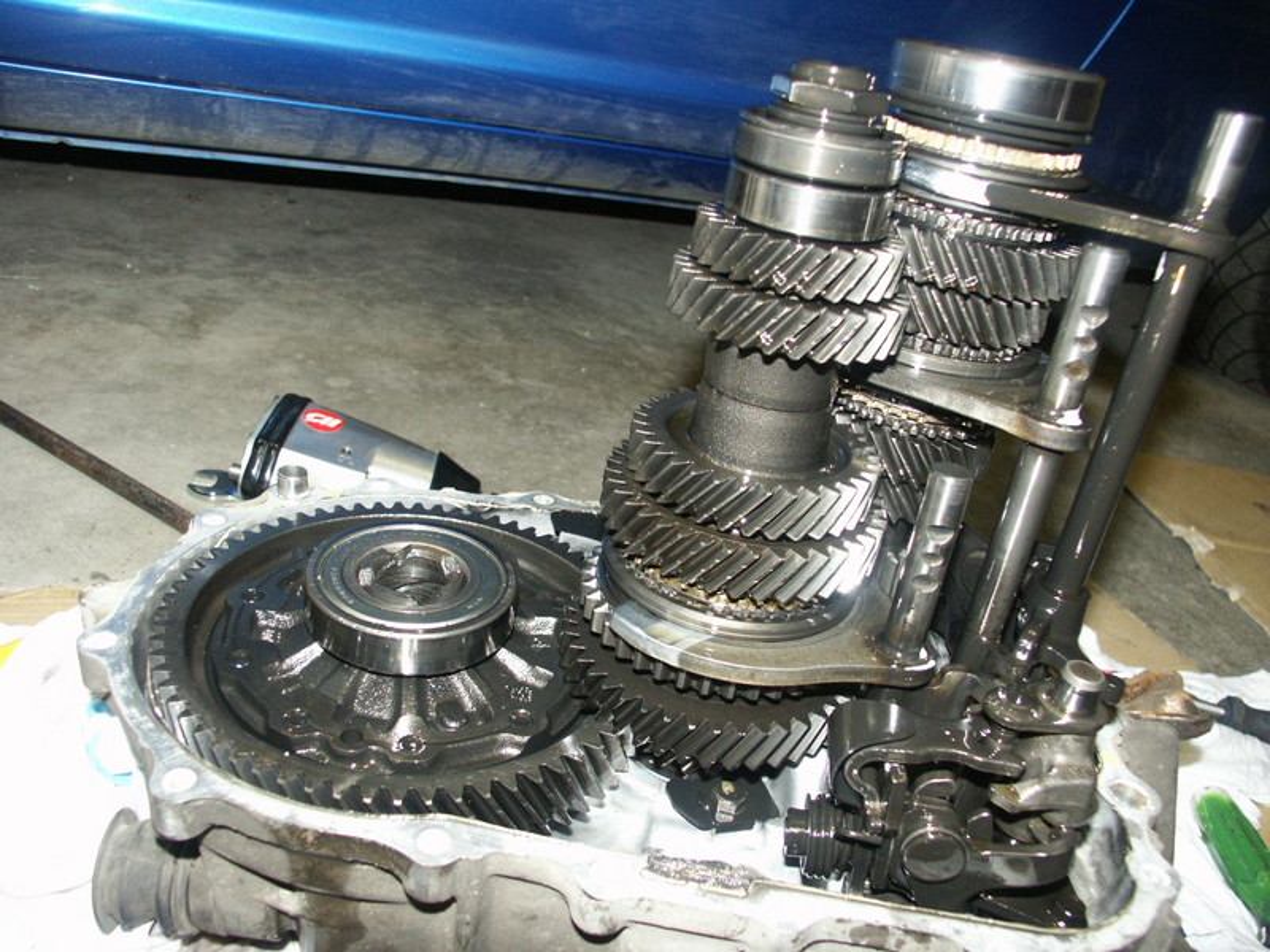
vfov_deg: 48.2
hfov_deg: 61.7
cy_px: 476
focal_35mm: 29
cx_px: 635
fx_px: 1064
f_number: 2.8
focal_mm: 7.65
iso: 200
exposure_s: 1/45
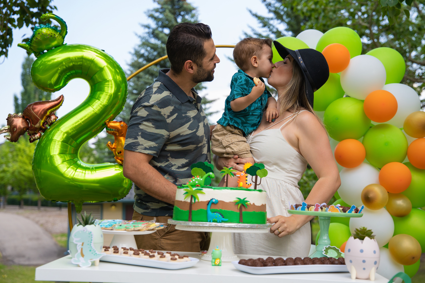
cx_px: 212
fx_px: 571
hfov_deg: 40.8
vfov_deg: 27.9
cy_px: 142
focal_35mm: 48
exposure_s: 1/400
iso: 200
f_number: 3.5
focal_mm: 48.4
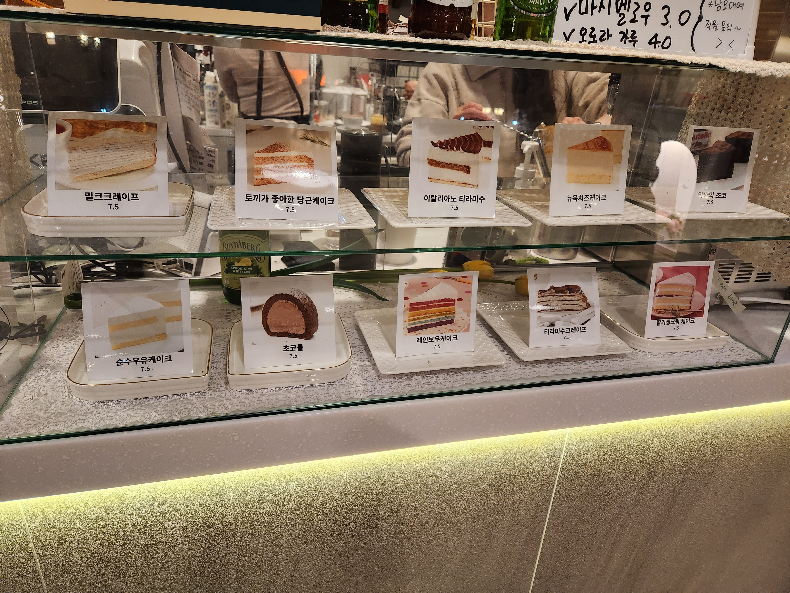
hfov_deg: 73.9
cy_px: 296
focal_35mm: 23
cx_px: 395
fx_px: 525
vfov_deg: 58.9
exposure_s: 1/120
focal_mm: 5.4
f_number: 1.8
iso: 320
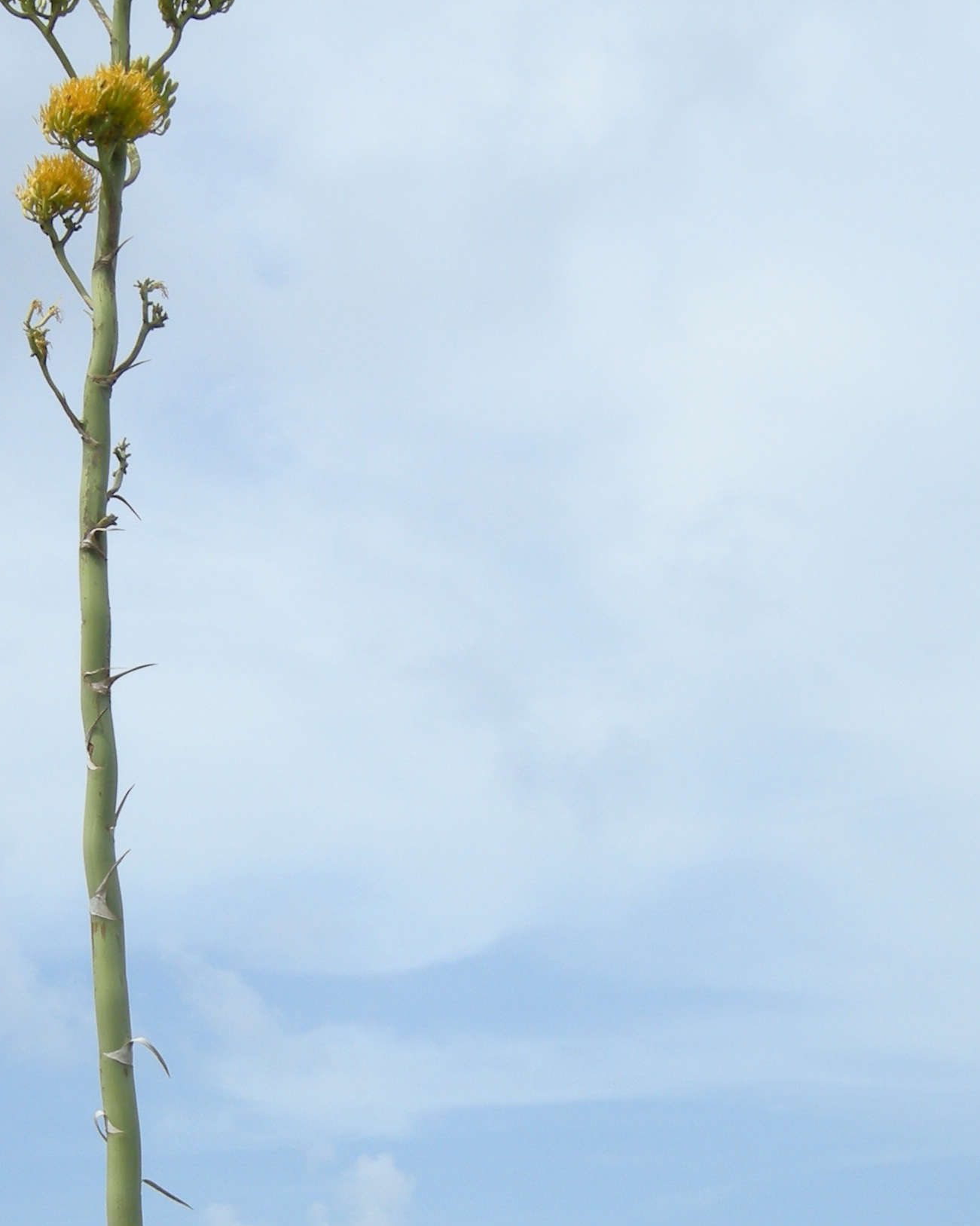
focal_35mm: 84
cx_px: 142
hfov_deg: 18.0
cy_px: 855
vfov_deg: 22.6
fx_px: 3046
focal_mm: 7.5
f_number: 6.1
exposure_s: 1/281
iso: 64
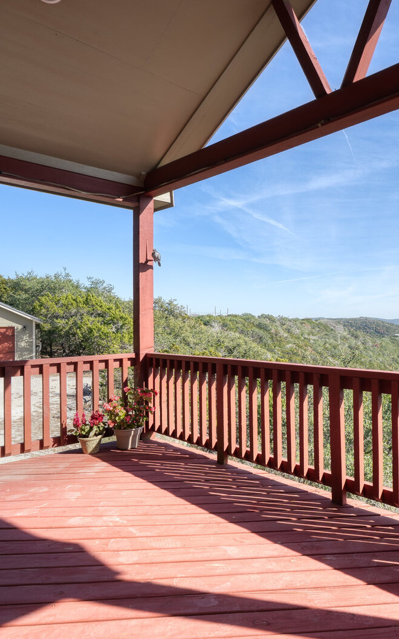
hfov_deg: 46.1
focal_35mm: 25
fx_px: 435
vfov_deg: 72.6
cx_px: 331
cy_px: 325
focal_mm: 16
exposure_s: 1/25
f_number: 11
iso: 100
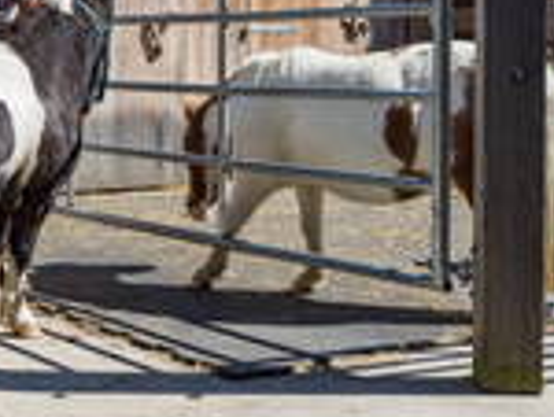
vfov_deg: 20.2
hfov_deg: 26.0
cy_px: 59
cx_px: 44
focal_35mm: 72
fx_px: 1154
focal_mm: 35
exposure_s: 1/320
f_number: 8
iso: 100
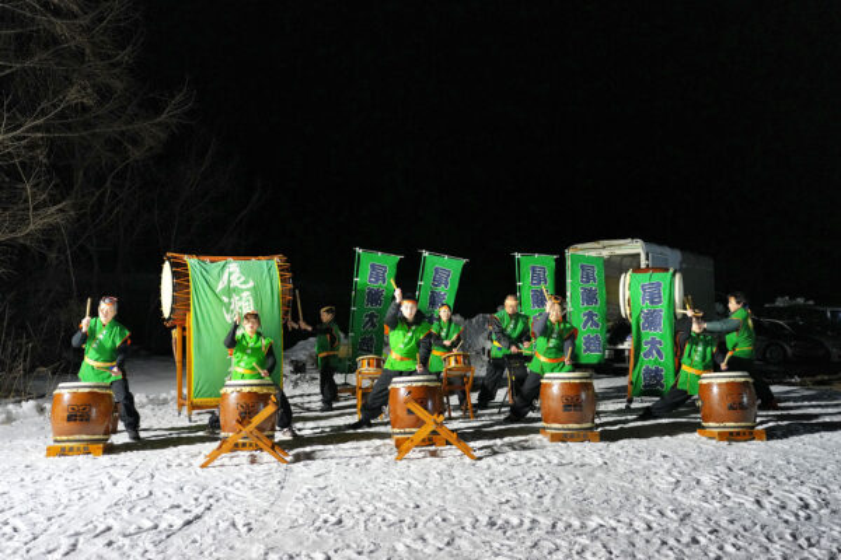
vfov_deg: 40.0
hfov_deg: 57.2
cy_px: 280
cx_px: 420
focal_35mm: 33
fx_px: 771
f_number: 2.8
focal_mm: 33
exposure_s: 1/200
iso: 2500
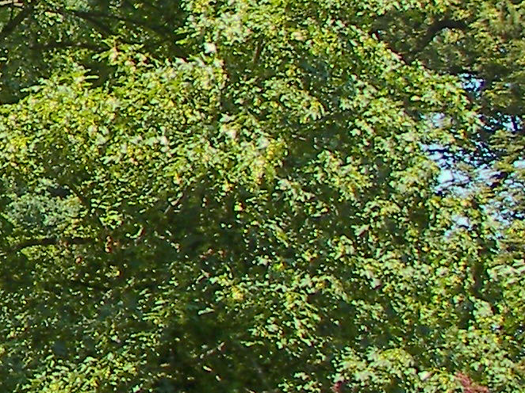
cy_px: 66
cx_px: -318
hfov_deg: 13.1
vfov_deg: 10.5
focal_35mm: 141
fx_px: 2138
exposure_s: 1/250
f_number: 2.8
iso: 50
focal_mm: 6
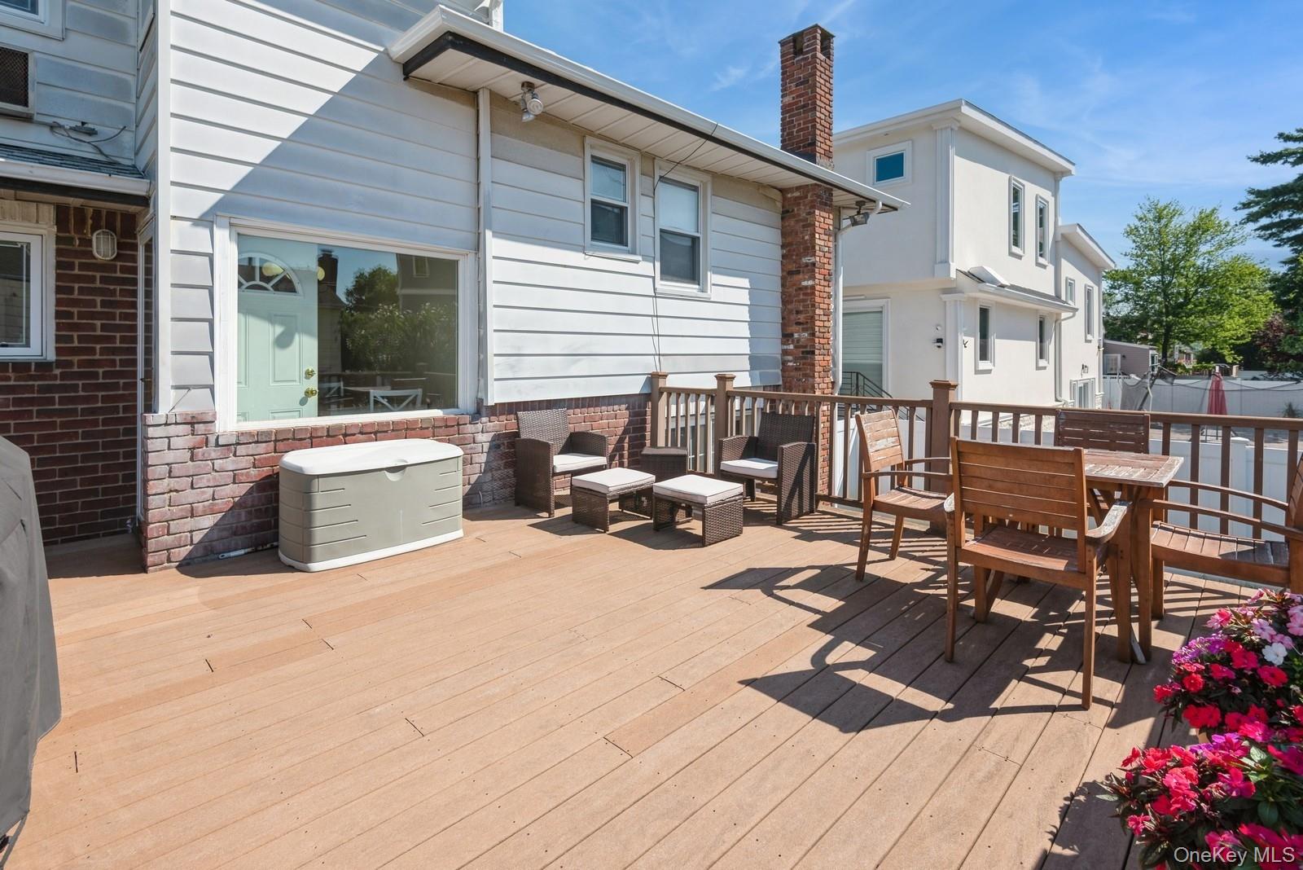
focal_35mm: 16
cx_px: 652
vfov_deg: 73.8
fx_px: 579
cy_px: 435
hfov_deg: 96.7
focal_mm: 16
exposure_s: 1/500
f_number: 9
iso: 200
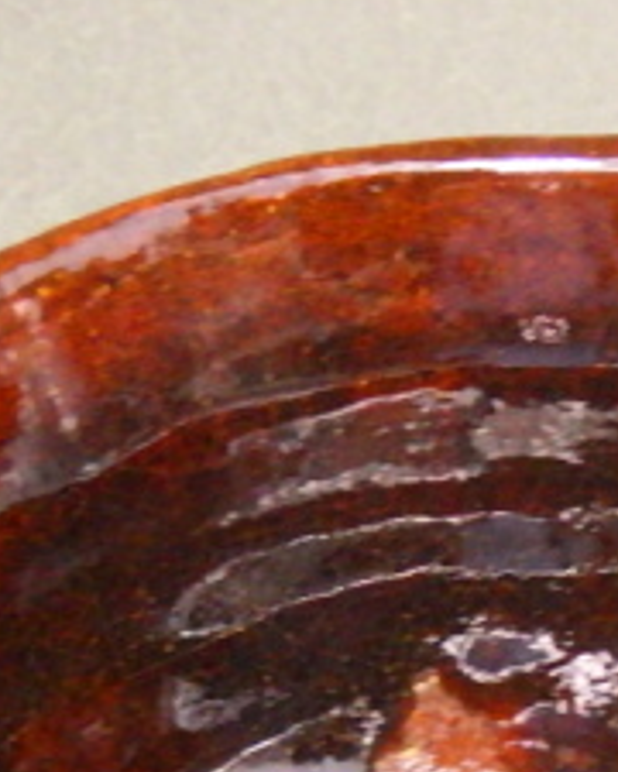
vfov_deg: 9.0
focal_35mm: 214
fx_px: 4893
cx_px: 498
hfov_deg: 7.2
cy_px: 769
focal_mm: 13.7
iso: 400
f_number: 4.8
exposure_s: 1/6
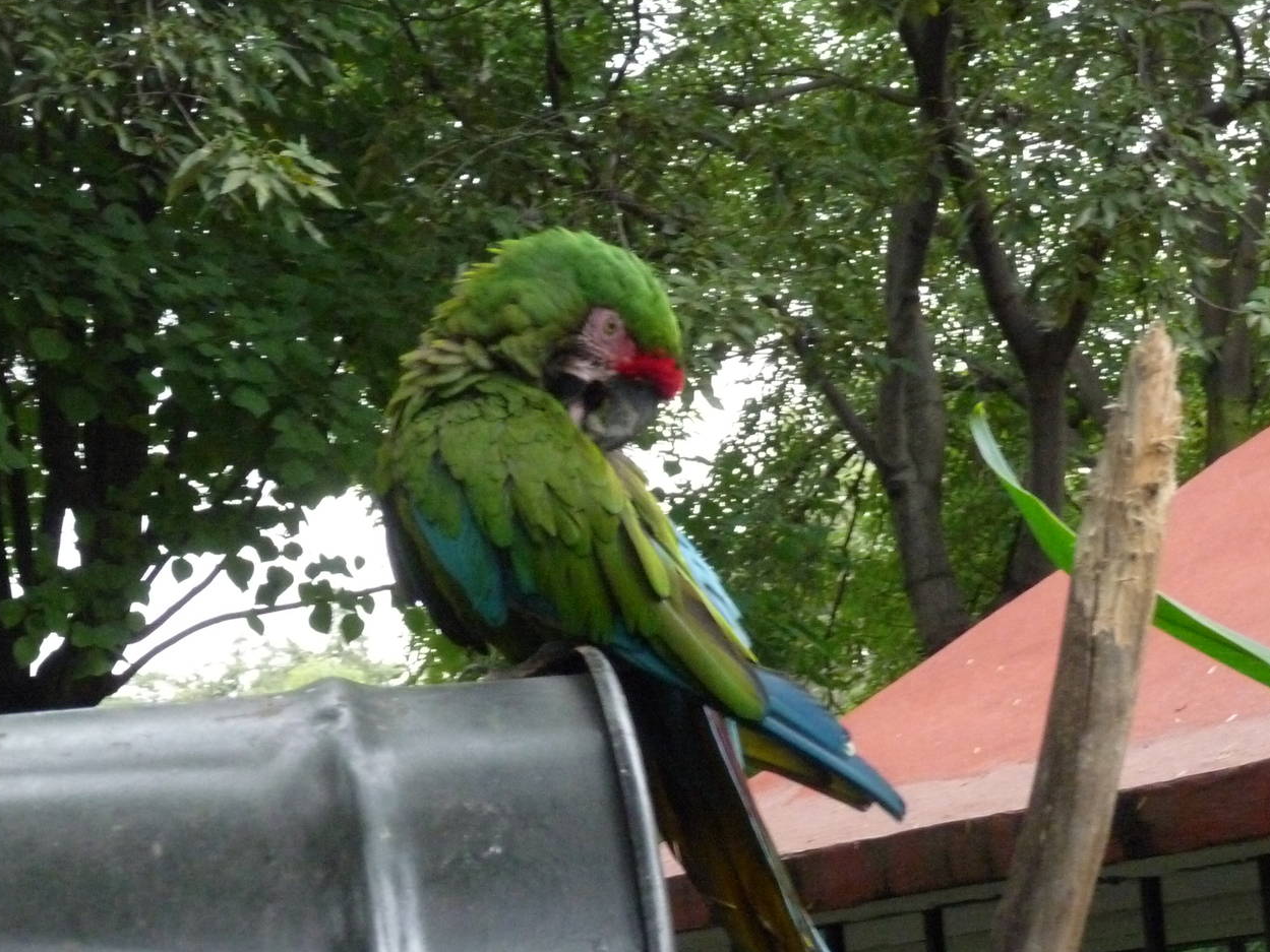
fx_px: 4183
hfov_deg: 17.3
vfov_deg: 13.0
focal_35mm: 114
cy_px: 587
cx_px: 691
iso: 800
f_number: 4.7
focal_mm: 15.2
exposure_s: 1/160
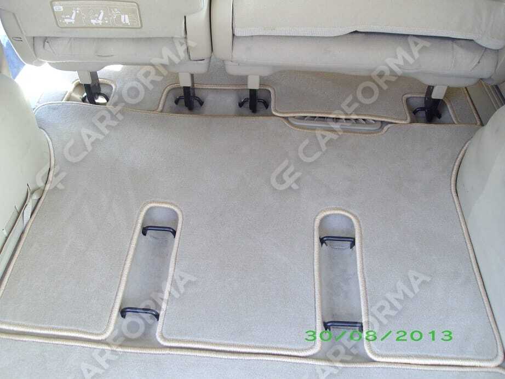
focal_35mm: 36
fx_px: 525
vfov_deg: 39.7
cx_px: 252
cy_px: 190
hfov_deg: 51.3
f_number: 2.7
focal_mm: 6
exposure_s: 1/80
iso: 160
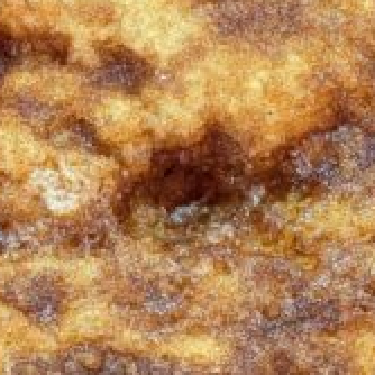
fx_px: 1593
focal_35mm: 130
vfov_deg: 13.1
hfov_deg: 13.4
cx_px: 110
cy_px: -47
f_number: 1.7
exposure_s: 1/128
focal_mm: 4.53
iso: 26
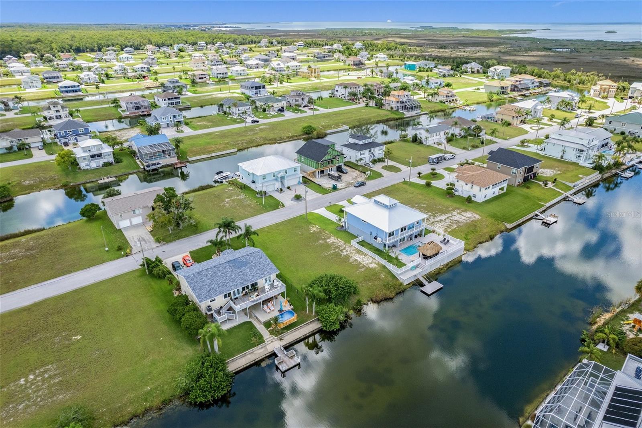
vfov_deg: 57.2
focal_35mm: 22
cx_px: 321
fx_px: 392
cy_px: 214
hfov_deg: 78.6
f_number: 2.8
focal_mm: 8.38
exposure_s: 1/1250
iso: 130
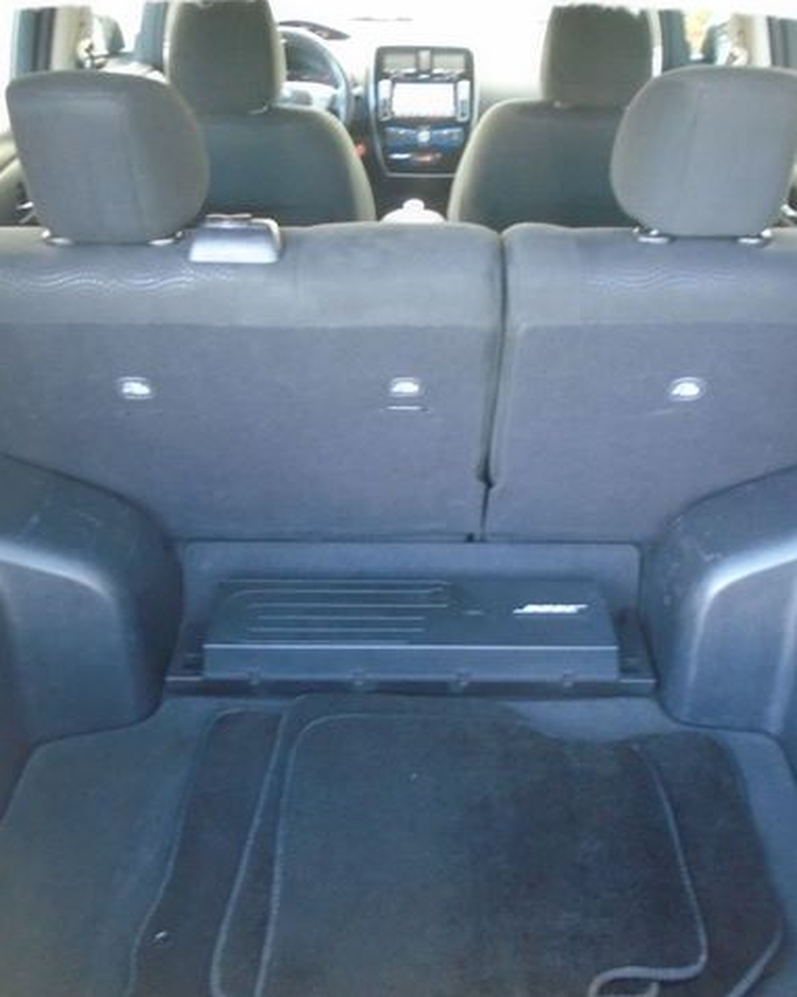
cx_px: 430
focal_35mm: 34
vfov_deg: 52.9
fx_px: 1003
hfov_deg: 43.3
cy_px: 498
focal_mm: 4.6
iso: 400
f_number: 3.2
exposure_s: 1/20
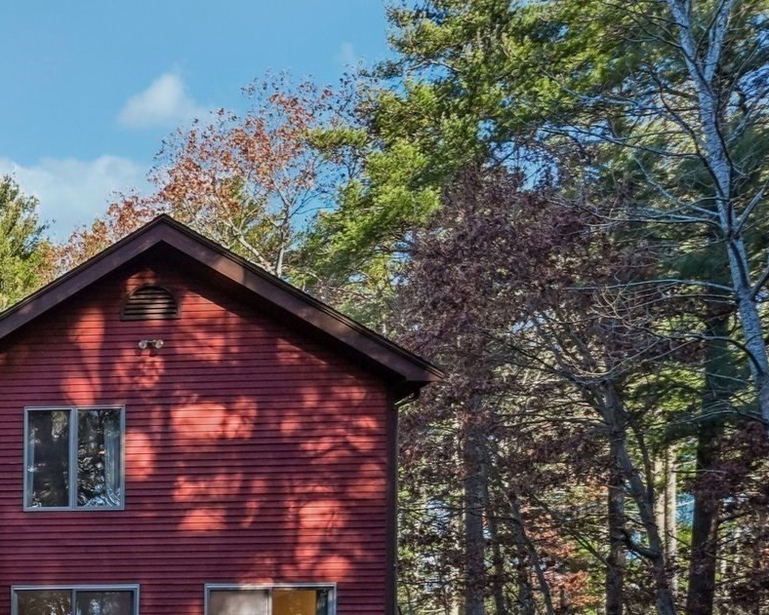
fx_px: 888
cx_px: -192
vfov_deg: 35.6
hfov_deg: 35.1
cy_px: 571
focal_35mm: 39
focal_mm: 16
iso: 400
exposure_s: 1/125
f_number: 8
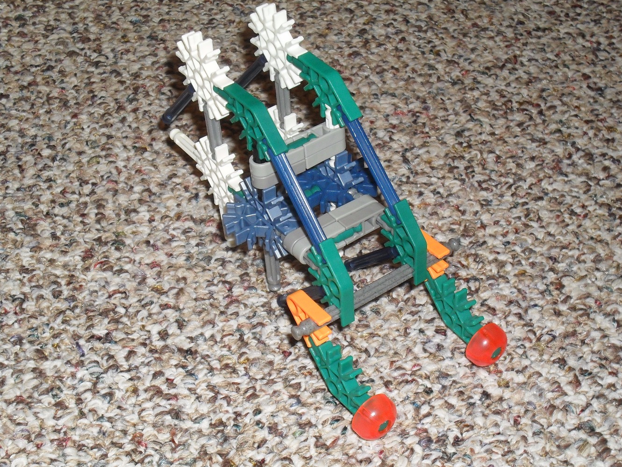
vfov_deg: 27.5
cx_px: 322
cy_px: 241
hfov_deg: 36.2
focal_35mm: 53
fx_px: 952
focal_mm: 8.7
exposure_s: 1/45
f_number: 3.9
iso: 200
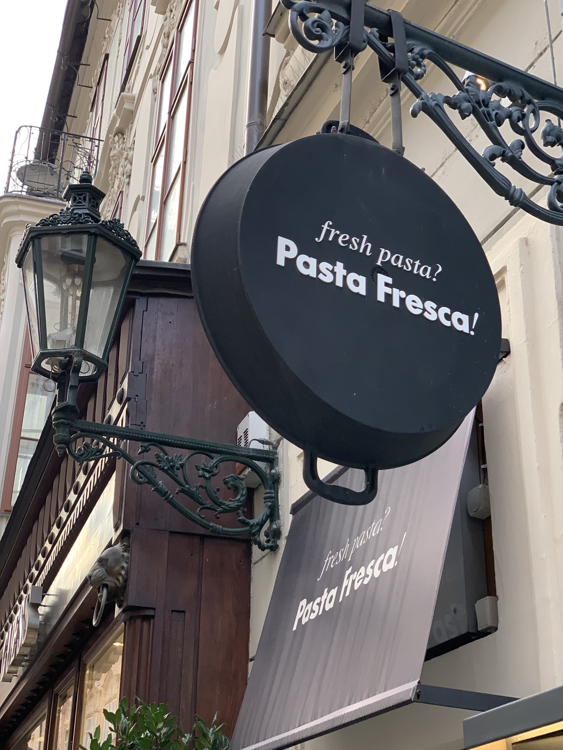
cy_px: 375
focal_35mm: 52
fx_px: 1128
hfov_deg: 28.0
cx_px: 282
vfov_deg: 36.8
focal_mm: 6
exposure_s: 1/60
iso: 125
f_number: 2.4
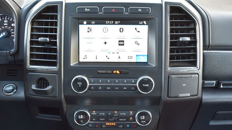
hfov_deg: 46.8
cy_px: 79
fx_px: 268
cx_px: 117
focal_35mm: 44
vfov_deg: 27.3
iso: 450
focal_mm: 27
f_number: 6.3
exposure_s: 1/15
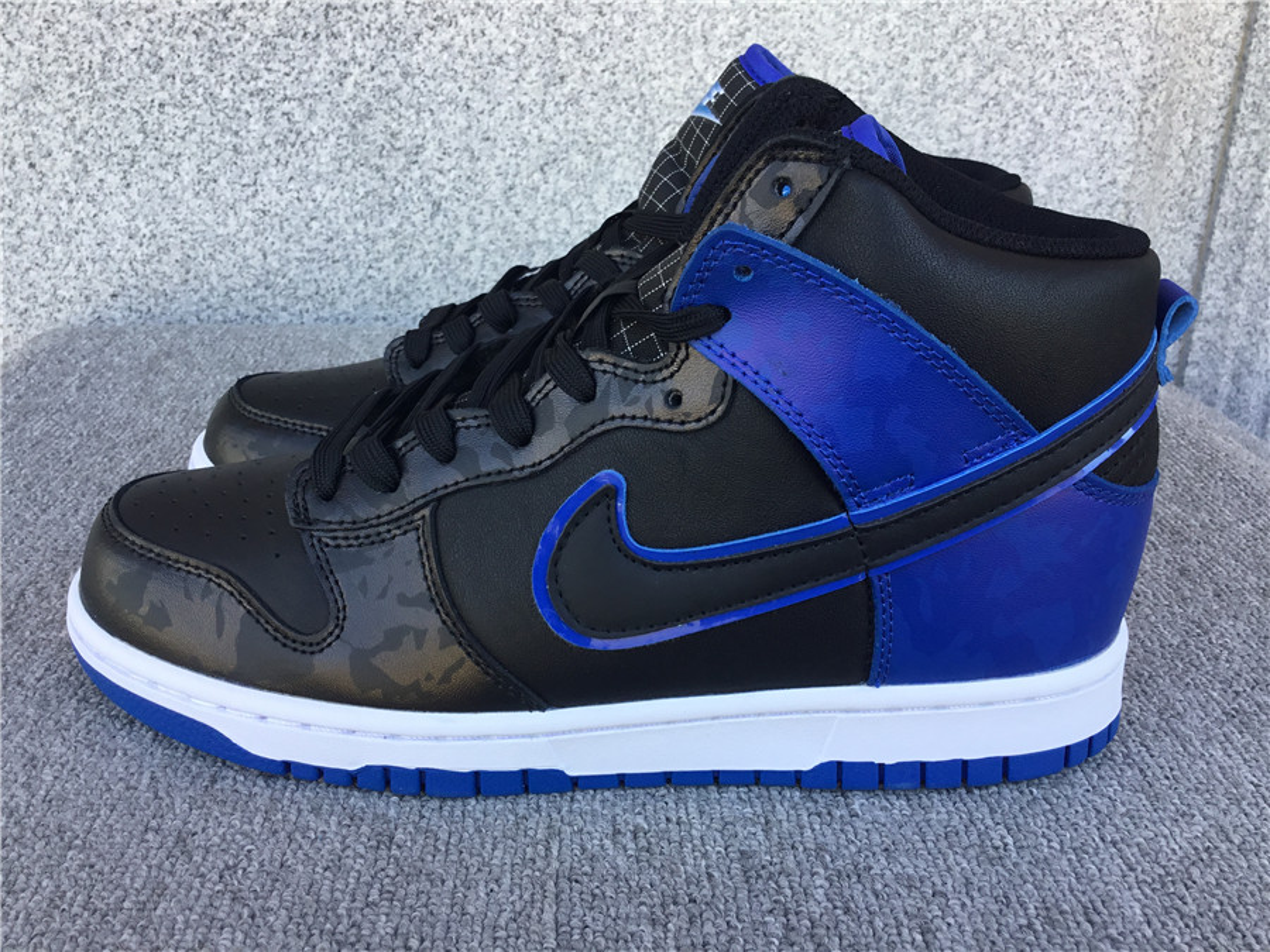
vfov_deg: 45.4
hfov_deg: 58.4
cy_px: 476
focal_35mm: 31
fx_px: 1137
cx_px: 635
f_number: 2.4
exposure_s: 1/100
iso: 32
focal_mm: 3.3
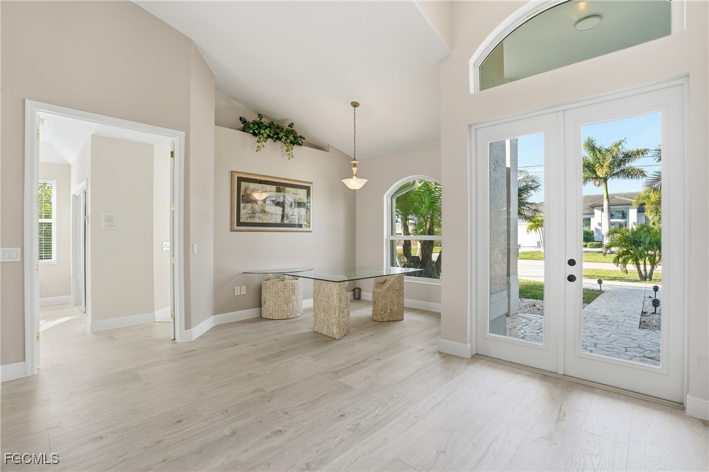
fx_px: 315
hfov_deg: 96.8
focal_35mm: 16
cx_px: 354
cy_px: 236
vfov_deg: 73.7
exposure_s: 1/640
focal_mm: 16
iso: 400
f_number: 9
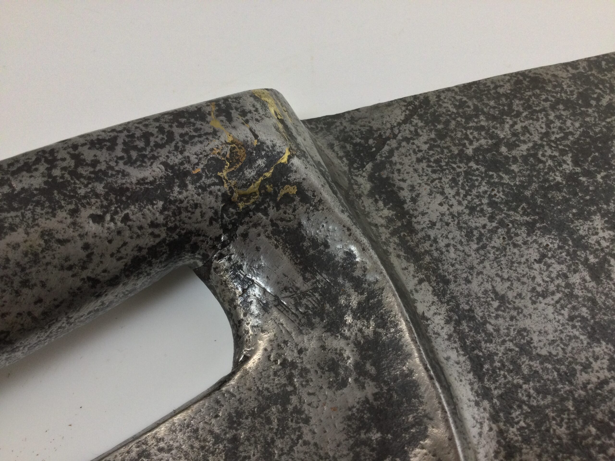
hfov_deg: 58.4
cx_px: 308
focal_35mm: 31
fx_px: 551
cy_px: 230
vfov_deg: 45.4
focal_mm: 3.3
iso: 64
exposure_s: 1/33
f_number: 2.4
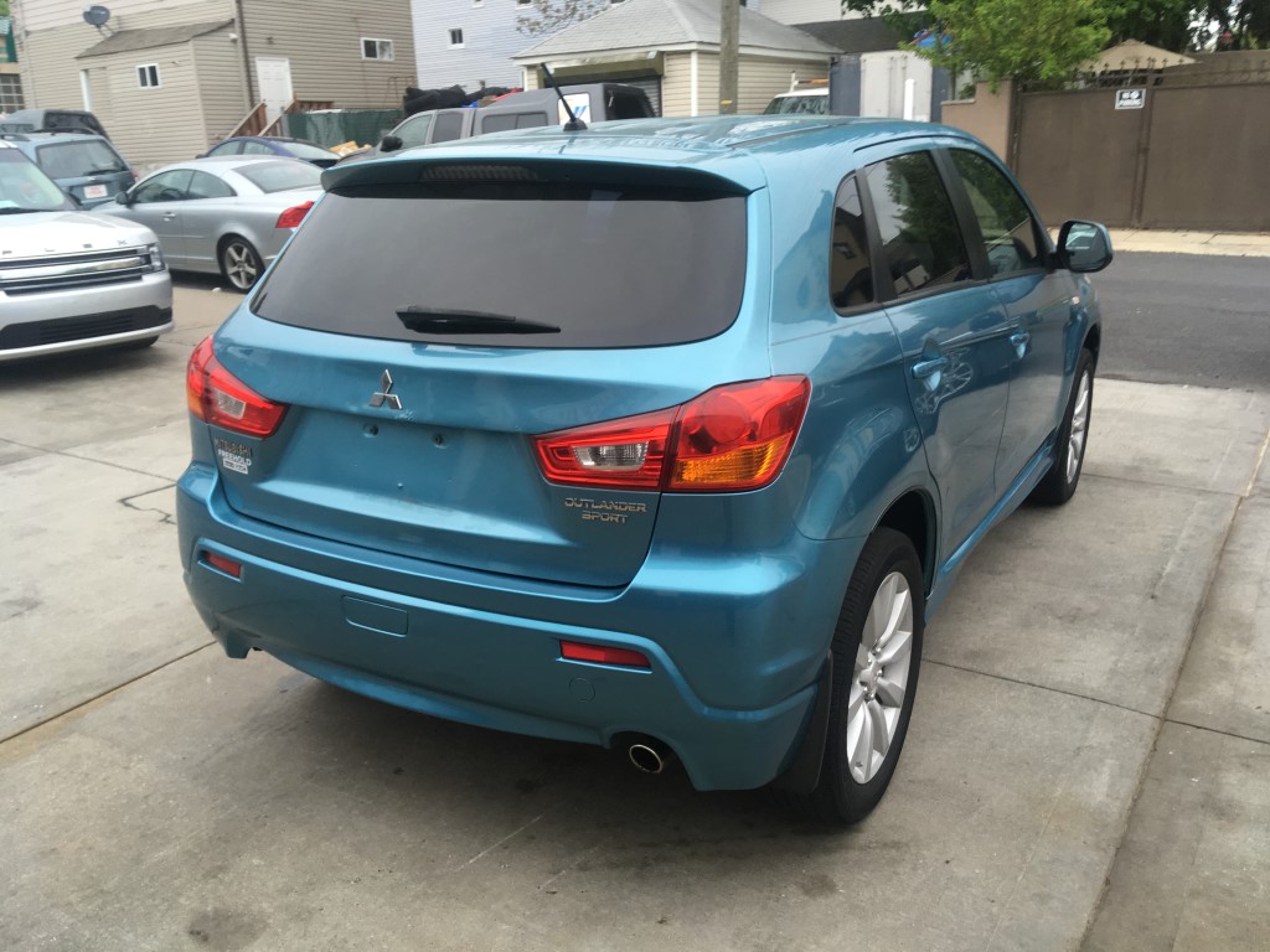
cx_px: 635
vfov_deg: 48.2
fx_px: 1064
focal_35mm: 29
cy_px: 476
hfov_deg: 61.7
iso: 40
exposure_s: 1/120
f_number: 2.2
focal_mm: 4.15
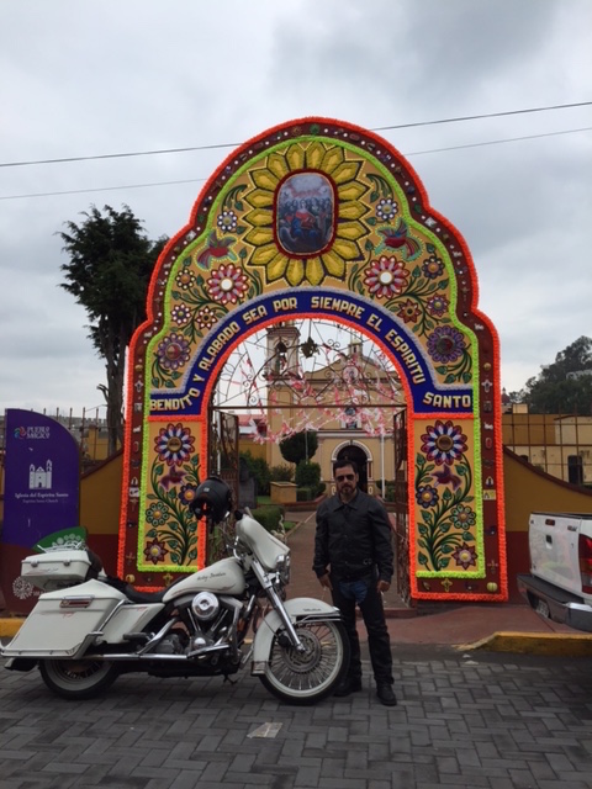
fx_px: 661
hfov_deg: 48.2
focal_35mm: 29
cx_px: 296
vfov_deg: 61.7
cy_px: 394
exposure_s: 1/2825
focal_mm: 4.15
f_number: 2.2
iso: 32
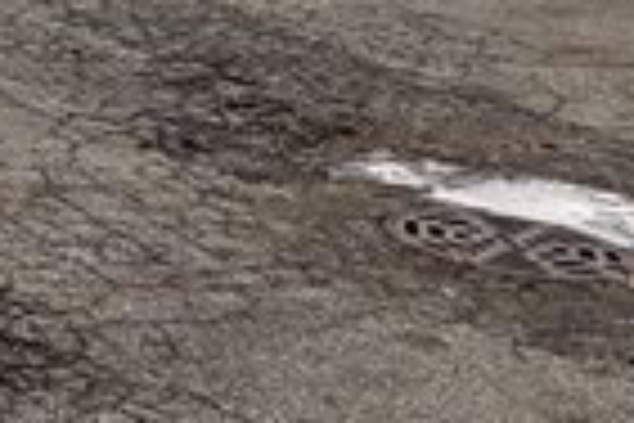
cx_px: -670
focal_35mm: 106
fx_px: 1867
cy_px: -252
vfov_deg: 12.2
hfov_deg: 15.2
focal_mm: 2.22
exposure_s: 1/464
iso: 40
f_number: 2.2
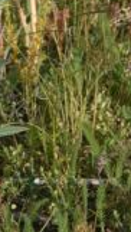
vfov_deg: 5.0
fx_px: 2603
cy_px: -158
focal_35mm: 423
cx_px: -176
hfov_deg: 2.9
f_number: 13
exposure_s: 1/125
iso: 160
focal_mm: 50
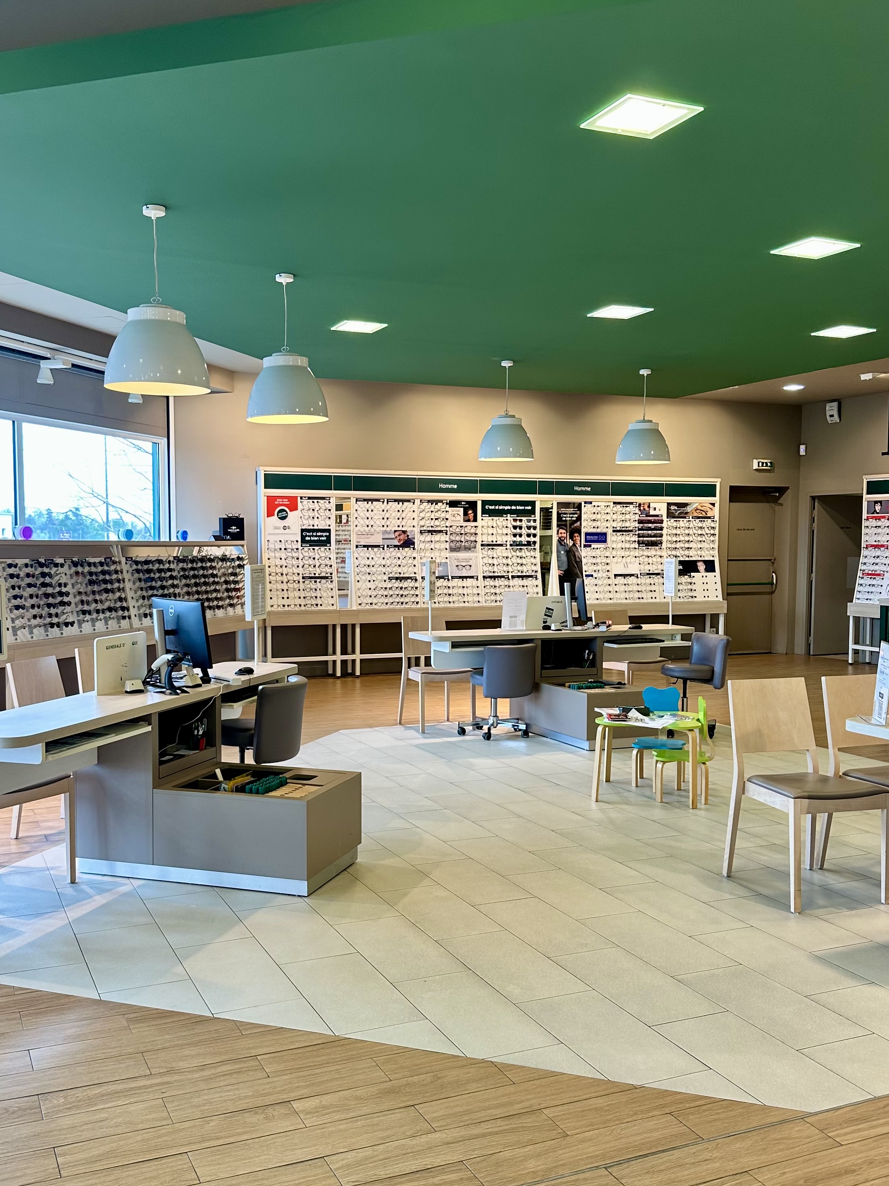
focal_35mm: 33
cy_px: 615
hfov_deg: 42.9
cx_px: 416
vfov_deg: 55.3
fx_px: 1130
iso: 100
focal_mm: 6.86
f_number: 1.78
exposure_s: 1/100
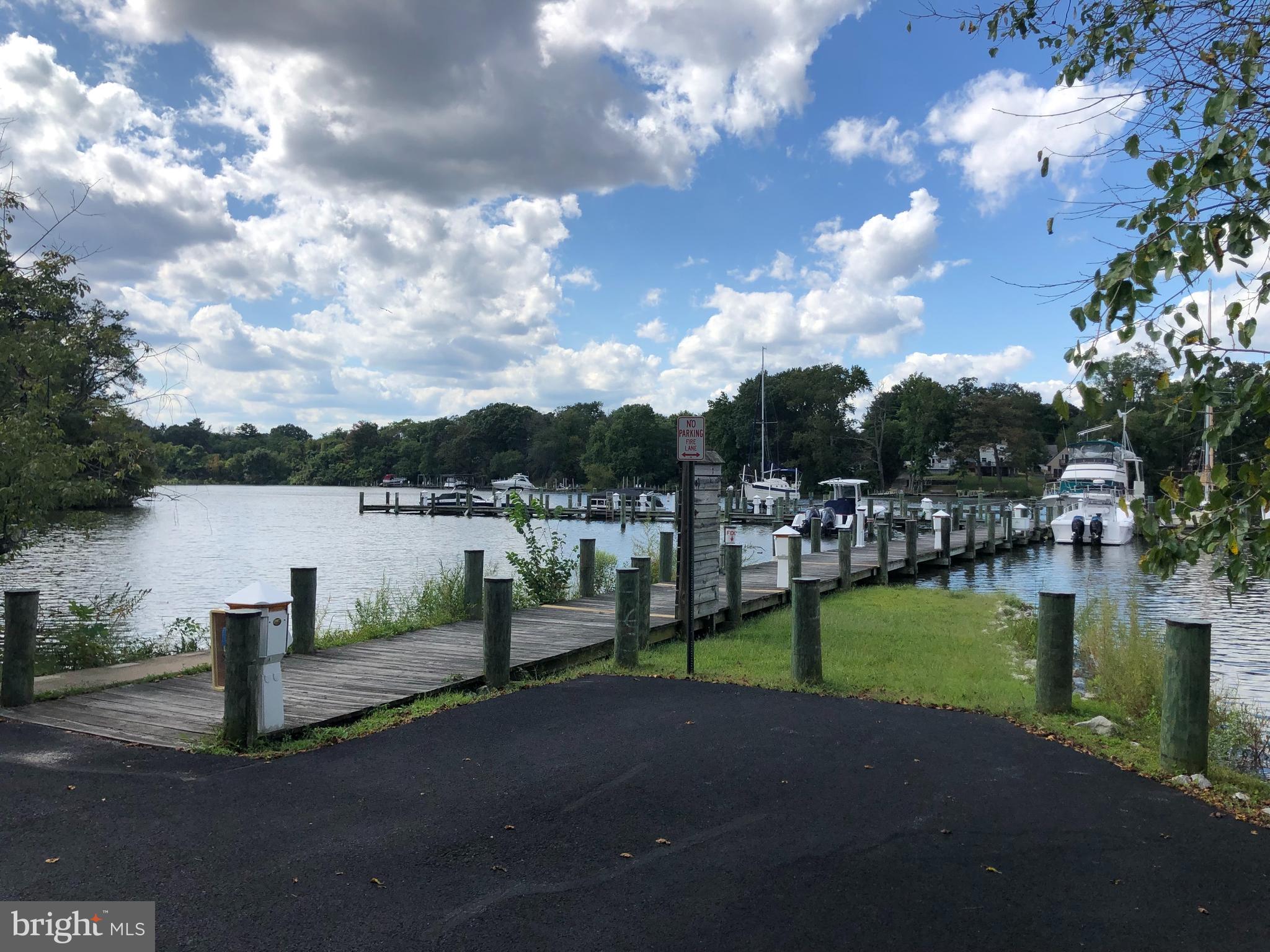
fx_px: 1027
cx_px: 635
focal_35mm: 28
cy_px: 476
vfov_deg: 49.7
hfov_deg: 63.4
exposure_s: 1/2667
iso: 20
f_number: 1.8
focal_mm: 4
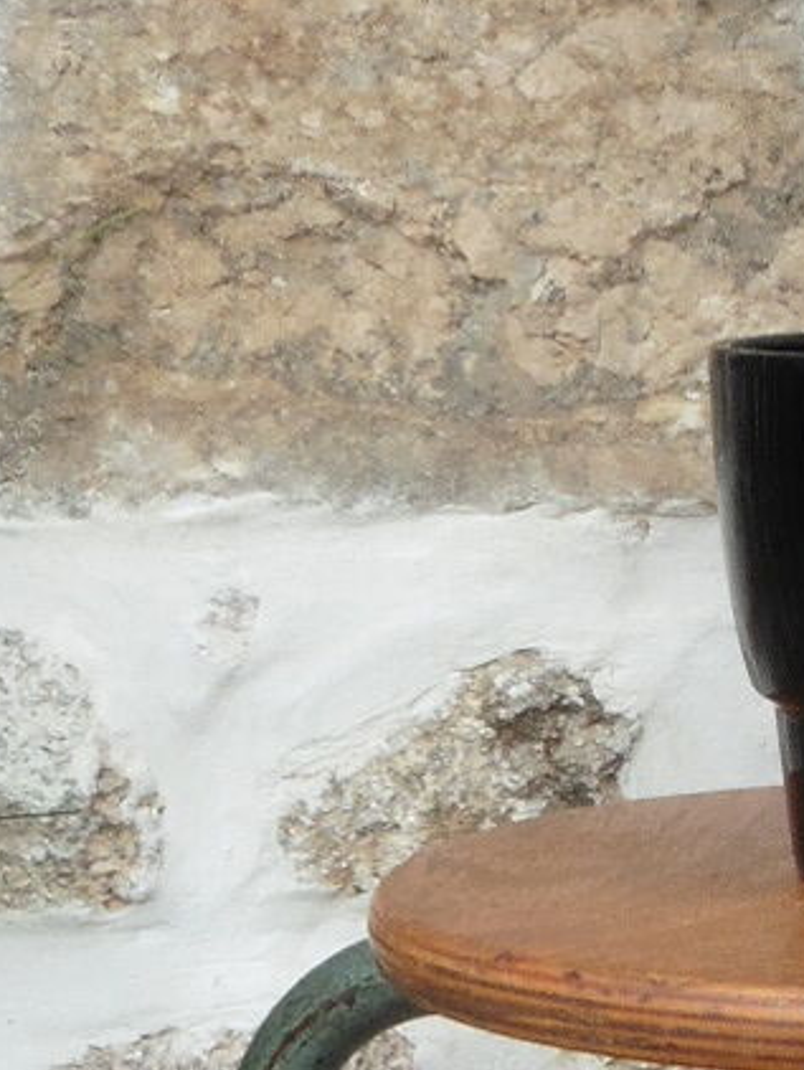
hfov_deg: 11.2
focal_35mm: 131
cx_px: 758
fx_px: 4053
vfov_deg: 15.0
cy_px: 725
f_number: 6.3
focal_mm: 4.8
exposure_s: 1/30
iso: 100
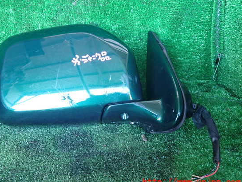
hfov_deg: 55.3
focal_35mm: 33
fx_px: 231
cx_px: 110
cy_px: 88
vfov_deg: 43.0
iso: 400
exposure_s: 1/30
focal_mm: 5.4
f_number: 2.3
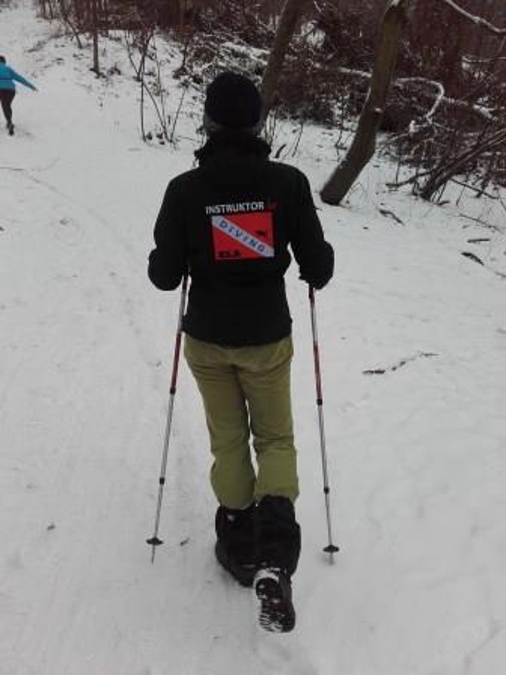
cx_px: 253
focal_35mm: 31
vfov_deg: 58.4
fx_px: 604
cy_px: 338
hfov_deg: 45.4
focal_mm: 3.3
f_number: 2.2
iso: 50
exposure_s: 1/344
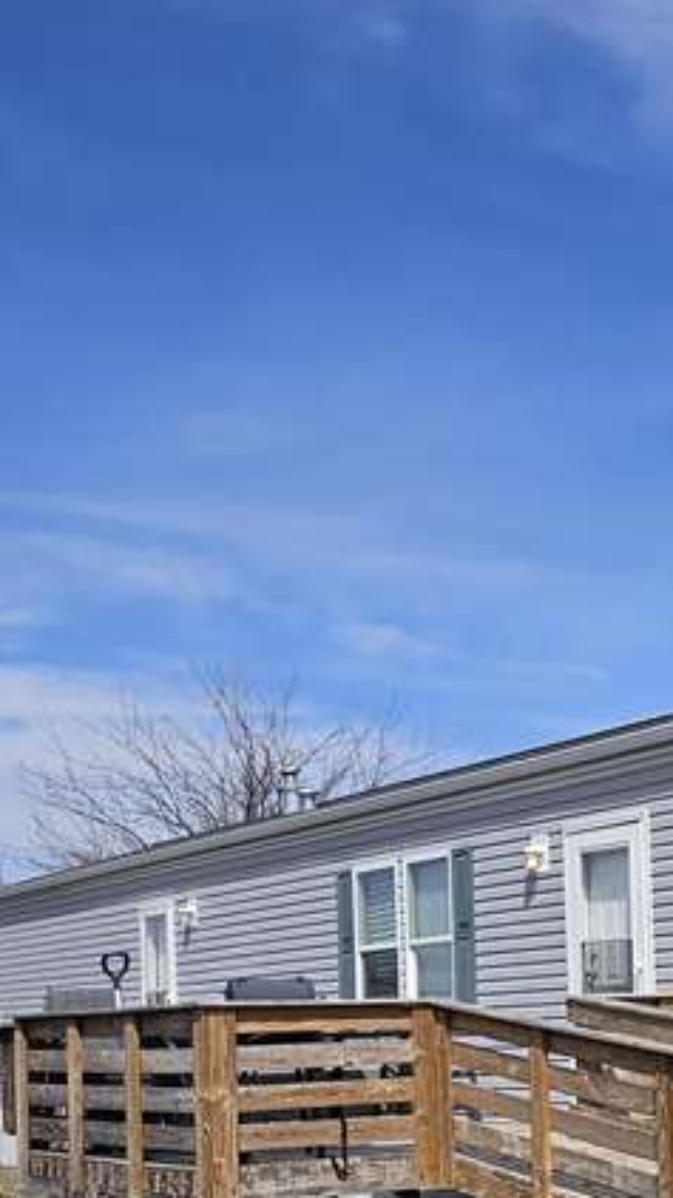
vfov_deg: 35.0
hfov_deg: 19.4
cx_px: 883
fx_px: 1810
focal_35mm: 57
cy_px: 1021
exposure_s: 1/3318
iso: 25
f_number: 1.8
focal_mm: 5.4
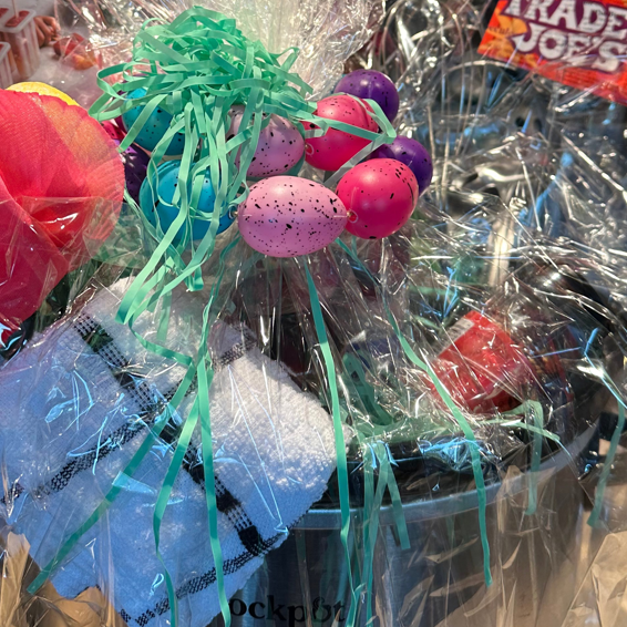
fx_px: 922
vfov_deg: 36.2
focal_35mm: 45
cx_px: 319
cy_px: 119
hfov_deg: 37.6
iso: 100
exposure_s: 1/120
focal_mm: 6.86
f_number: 1.78
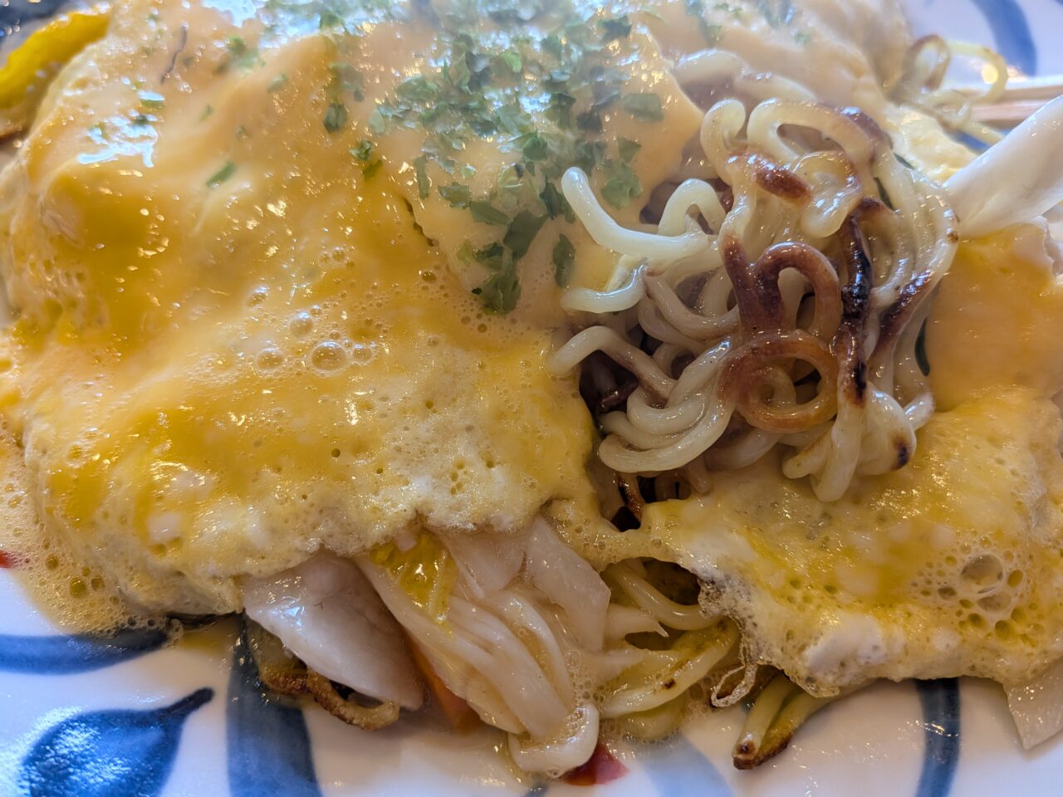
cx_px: 532
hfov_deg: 71.6
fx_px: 737
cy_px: 398
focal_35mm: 24
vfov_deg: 56.8
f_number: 1.7
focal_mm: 4.53
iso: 27
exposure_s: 1/138
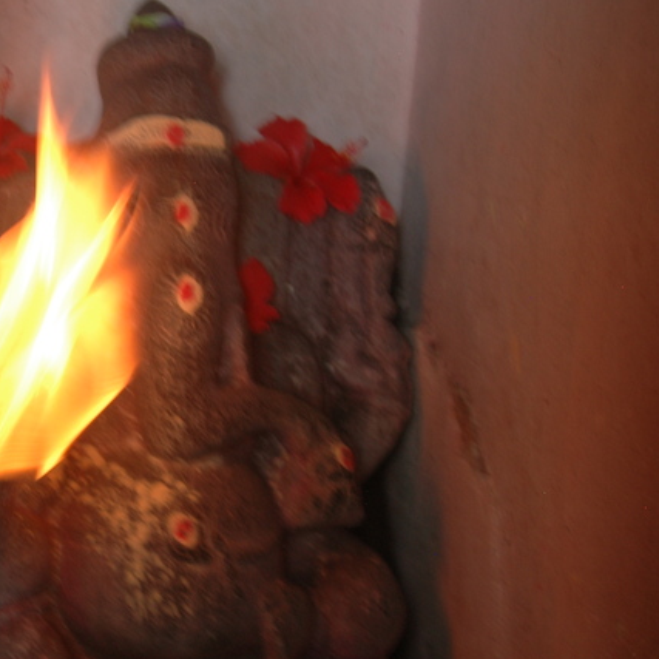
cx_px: 76
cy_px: 424
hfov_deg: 18.2
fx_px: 2022
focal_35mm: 94
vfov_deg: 18.5
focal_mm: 35
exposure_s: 1/2.5
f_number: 5.6
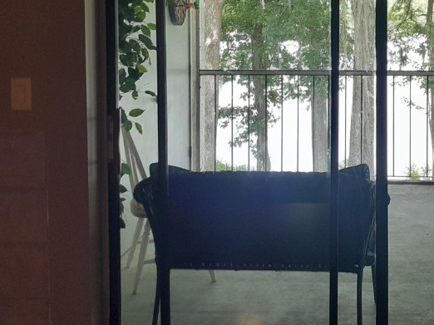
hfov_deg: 35.3
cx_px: 334
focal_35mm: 53
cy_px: 62
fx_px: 664
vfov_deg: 26.9
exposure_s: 1/60
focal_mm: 4
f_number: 1.8
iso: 100
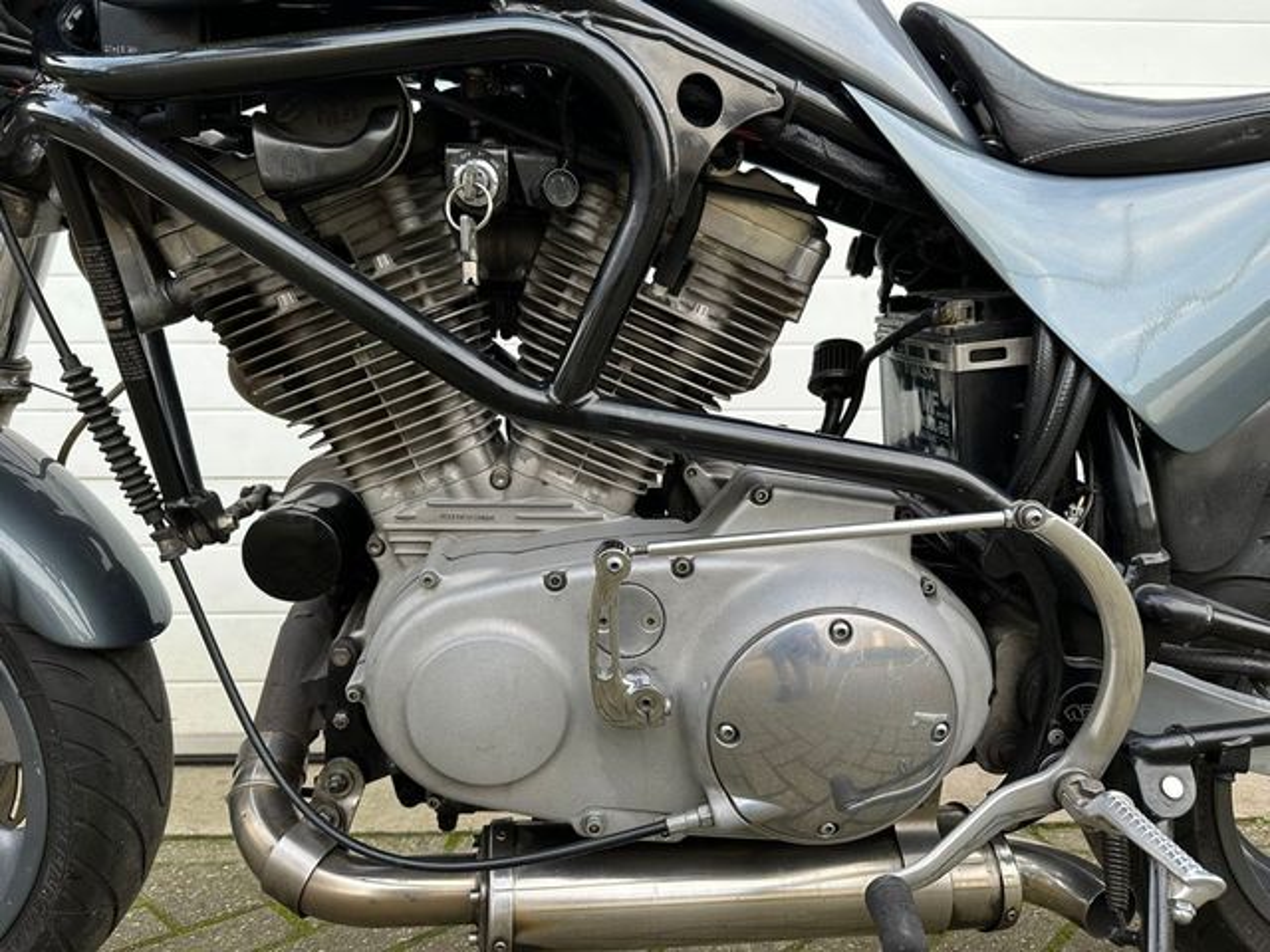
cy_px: 476
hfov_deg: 71.6
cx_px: 635
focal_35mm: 24
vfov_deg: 56.8
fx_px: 881
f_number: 1.78
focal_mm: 6.86
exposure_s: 1/121
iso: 80
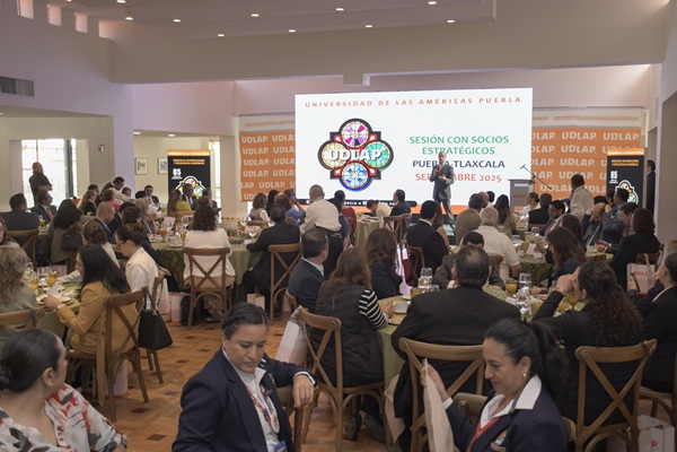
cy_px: 226
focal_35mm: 36
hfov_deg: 53.1
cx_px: 338
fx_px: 677
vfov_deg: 36.9
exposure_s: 1/100
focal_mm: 24
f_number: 3.8
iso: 800
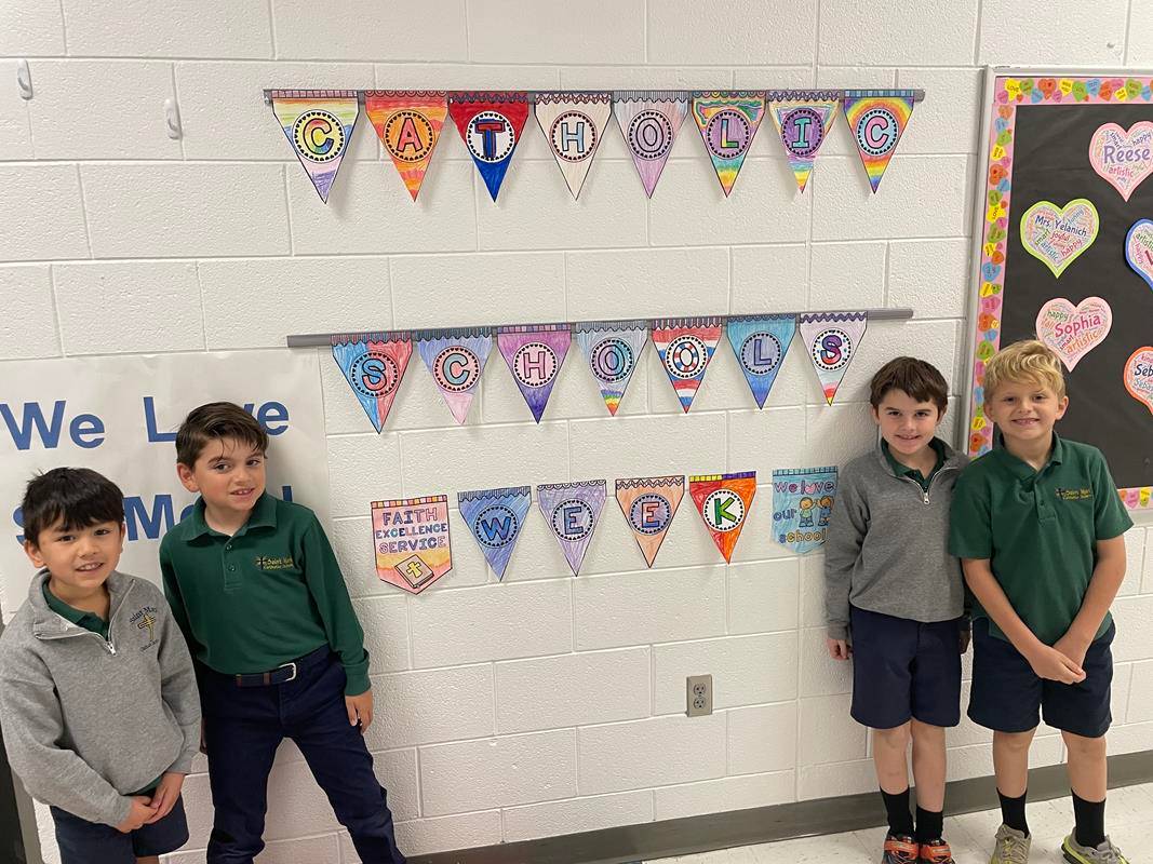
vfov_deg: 53.1
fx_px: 866
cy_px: 432
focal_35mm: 26
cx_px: 576
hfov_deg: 67.3
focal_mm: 4.2
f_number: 1.6
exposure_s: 1/60
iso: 100
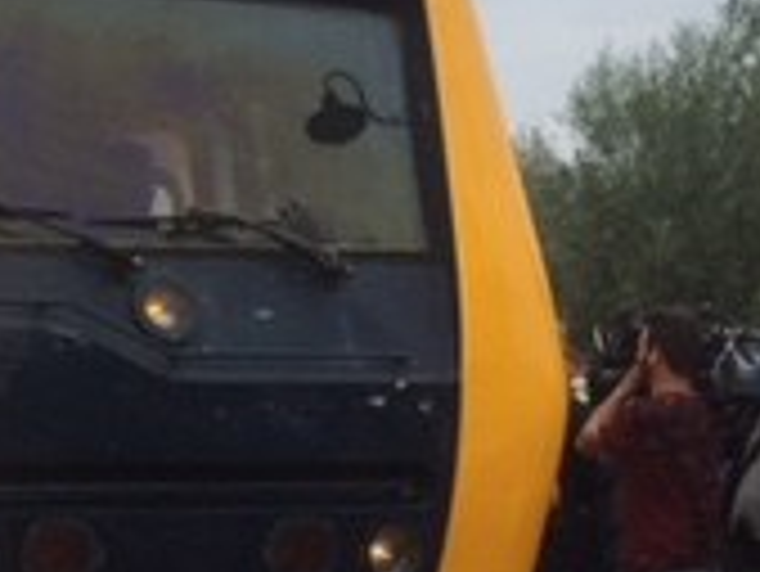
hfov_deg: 16.5
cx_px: -337
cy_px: 405
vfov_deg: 13.4
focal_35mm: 110
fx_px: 2417
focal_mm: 4.15
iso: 32
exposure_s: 1/842
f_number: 2.2
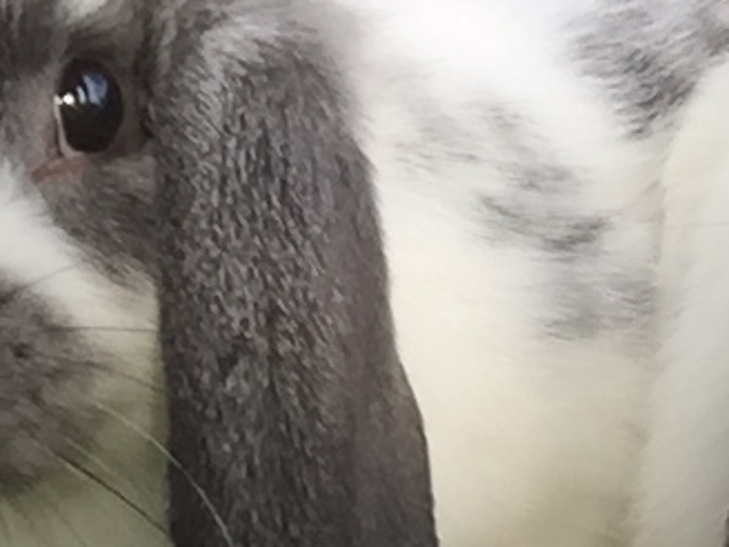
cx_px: 700
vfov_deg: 12.2
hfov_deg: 16.0
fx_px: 2548
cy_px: 367
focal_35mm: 121
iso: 32
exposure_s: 1/210
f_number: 2.2
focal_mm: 2.65
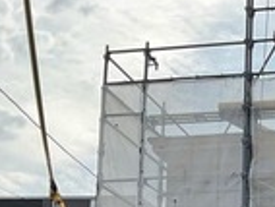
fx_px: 780
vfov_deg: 14.0
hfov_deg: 18.0
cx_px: 401
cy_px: 331
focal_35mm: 98
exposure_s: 1/1490
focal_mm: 3
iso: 16
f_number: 1.8
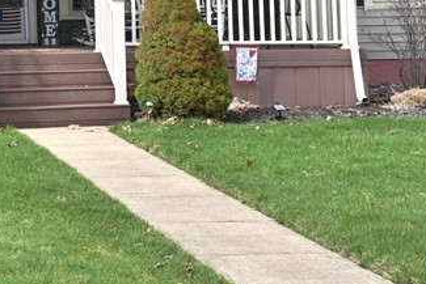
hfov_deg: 18.3
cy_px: -71
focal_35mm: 108
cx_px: -28
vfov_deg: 12.4
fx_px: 1277
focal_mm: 21.5
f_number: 7.1
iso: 100
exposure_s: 1/320
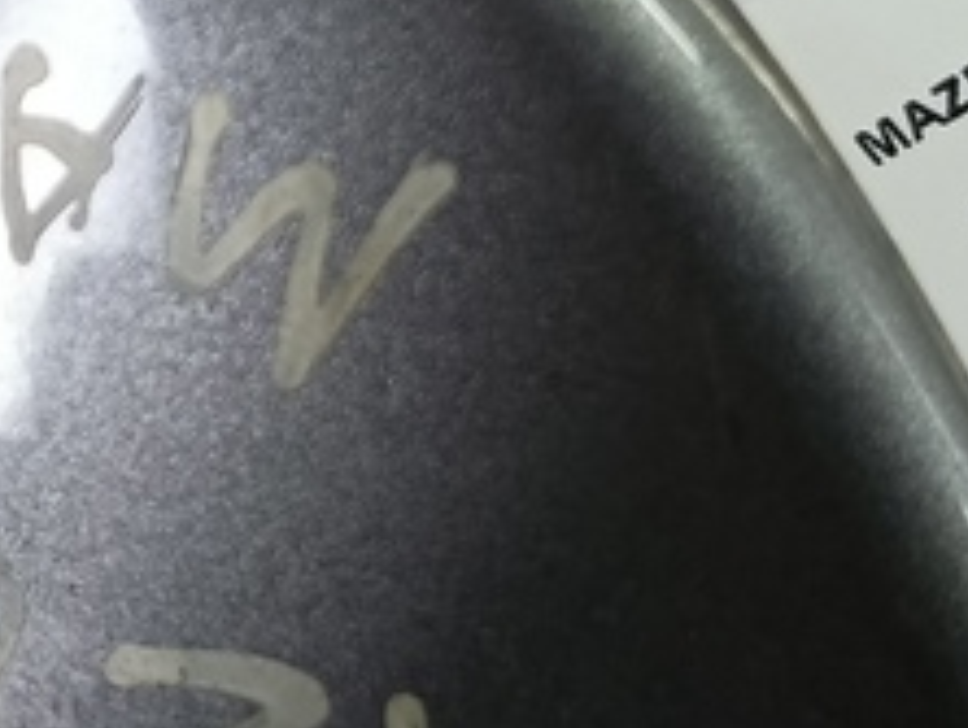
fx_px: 2967
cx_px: -92
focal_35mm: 106
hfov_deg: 17.9
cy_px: 144
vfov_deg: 13.9
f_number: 1.6
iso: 111
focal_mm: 4.11
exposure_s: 1/50
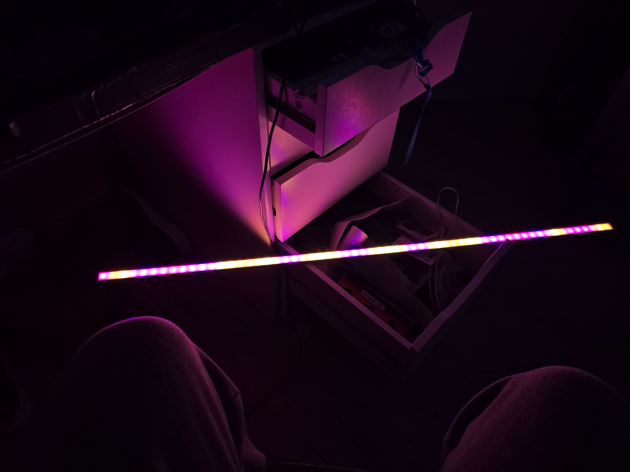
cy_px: 236
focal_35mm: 23
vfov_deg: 58.9
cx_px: 315
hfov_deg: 73.9
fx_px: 419
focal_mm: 6.3
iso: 125
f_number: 1.7
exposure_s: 1/180
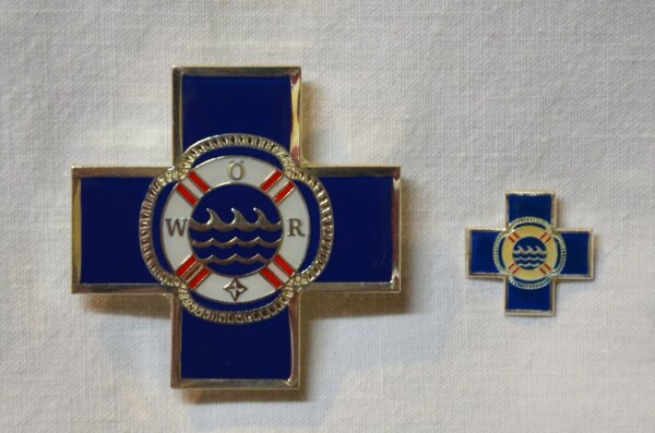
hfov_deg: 13.1
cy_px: 216
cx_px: 328
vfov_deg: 8.7
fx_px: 2859
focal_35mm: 158
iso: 720
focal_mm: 105
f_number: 5.6
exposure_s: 1/30
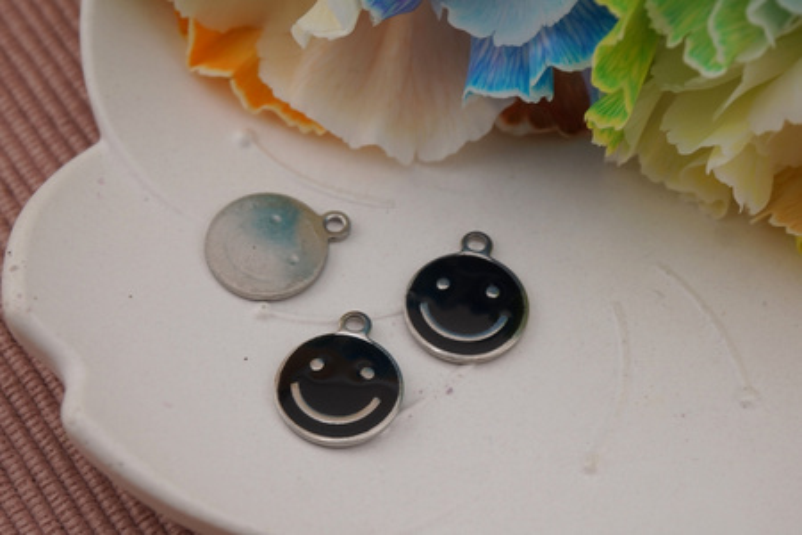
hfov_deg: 34.2
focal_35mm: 58
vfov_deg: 23.2
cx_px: 401
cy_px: 268
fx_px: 1303
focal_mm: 39
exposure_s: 1/80
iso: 100
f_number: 7.1
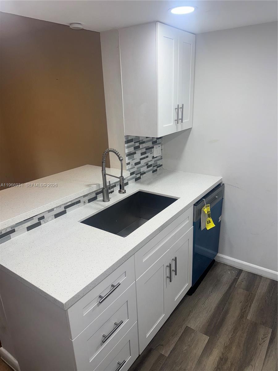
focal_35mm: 24
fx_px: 257
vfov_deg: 71.6
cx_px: 139
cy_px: 186
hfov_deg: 56.8
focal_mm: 6.76
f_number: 1.78
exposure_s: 1/120
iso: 80
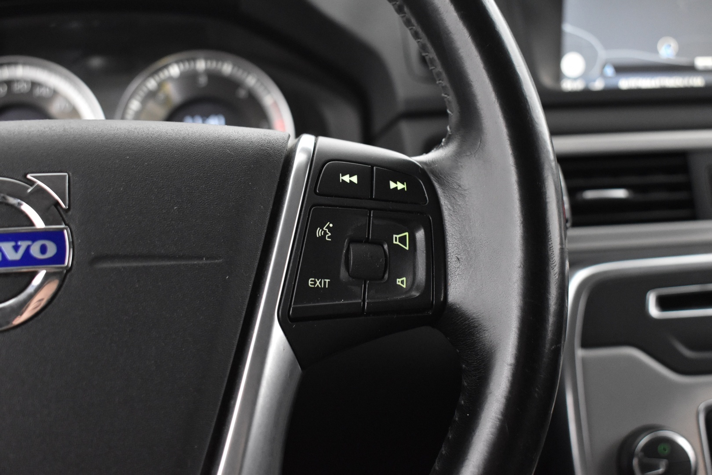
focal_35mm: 45
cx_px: 356
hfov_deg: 43.6
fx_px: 890
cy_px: 238
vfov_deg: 29.9
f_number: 4.2
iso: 3200
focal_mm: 30
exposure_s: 1/20
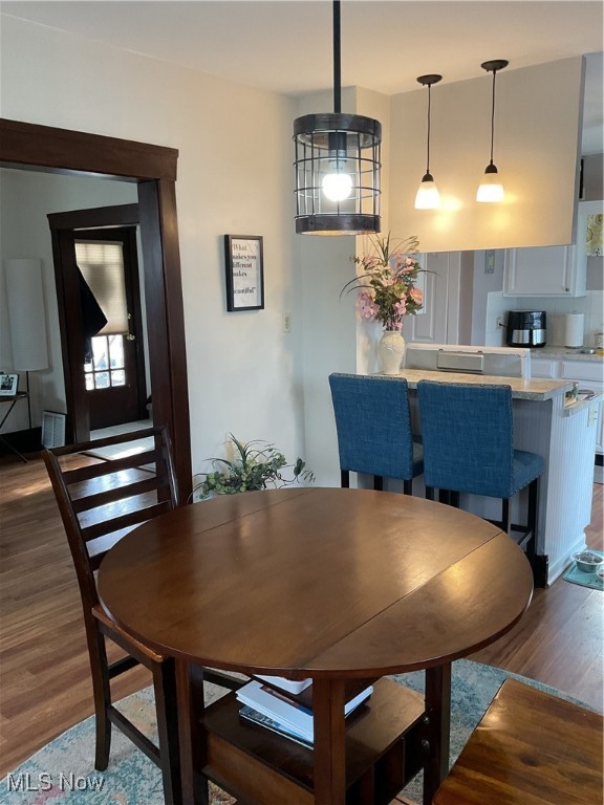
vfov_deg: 61.7
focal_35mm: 29
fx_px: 675
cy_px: 402
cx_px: 302
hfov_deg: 48.2
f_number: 1.8
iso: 80
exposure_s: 1/60
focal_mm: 3
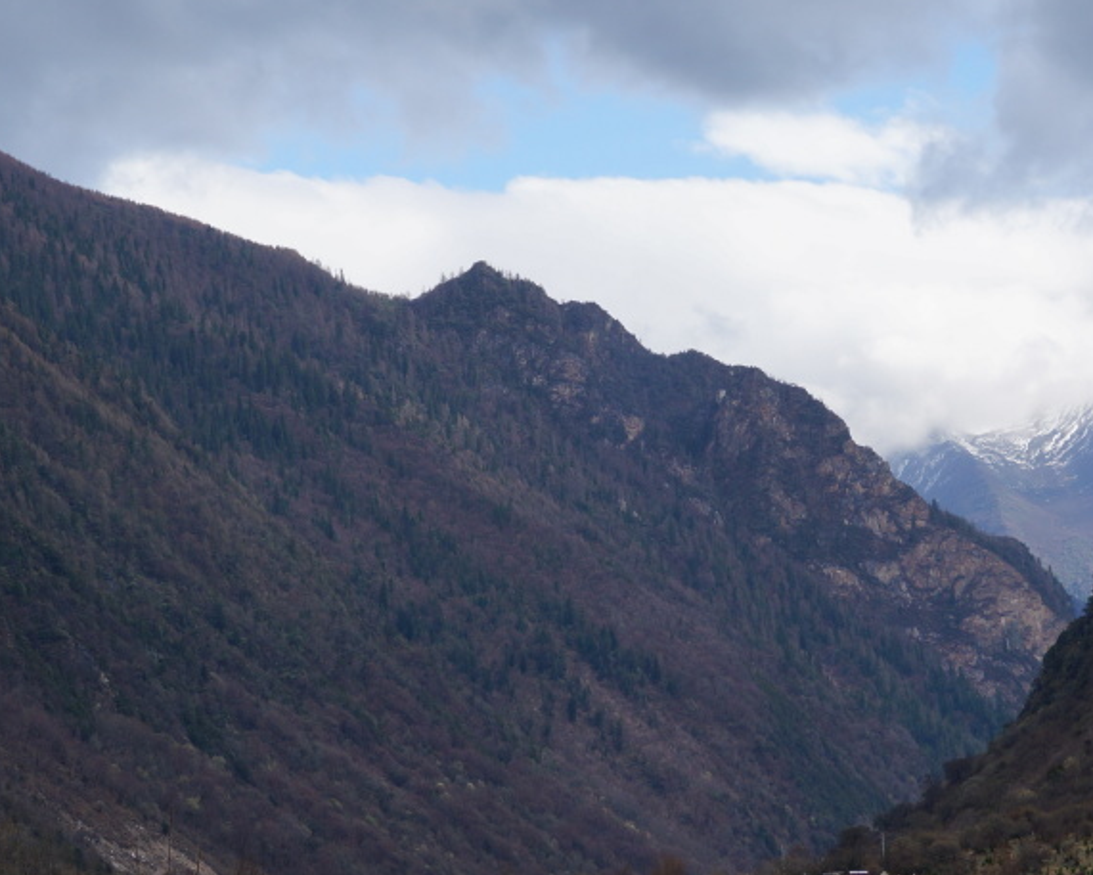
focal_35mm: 121
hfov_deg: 15.9
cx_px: 651
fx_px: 3915
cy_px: 381
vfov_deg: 12.7
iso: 100
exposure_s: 1/125
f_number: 13
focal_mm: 48
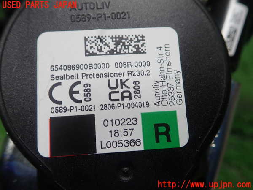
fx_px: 219
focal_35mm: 30
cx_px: 126
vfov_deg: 46.8
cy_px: 95
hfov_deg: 60.0
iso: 200
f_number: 2.3
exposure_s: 1/125
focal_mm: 5.5
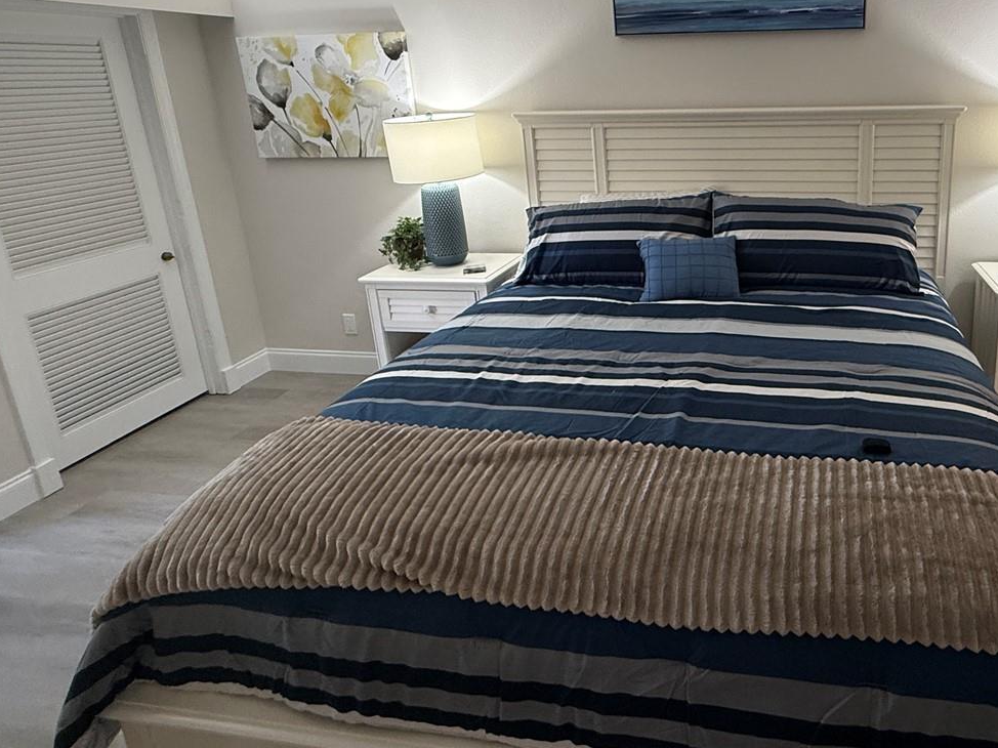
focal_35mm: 23
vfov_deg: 57.2
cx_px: 716
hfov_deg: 70.2
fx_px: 663
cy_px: 232
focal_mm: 2.22
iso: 250
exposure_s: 1/60
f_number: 2.2
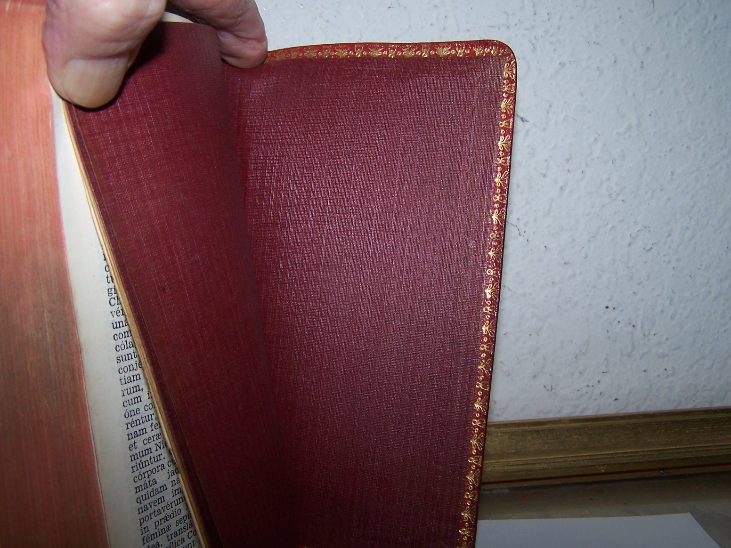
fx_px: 802
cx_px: 366
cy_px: 274
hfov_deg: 49.0
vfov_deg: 37.7
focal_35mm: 38
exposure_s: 1/60
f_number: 2.8
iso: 80
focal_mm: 6.3
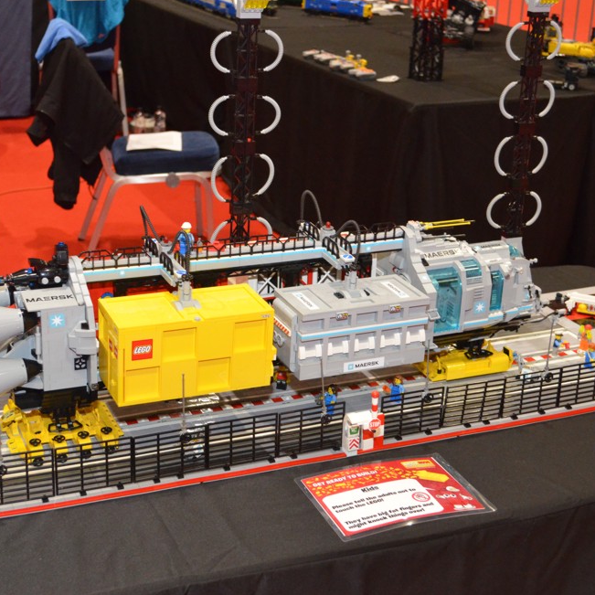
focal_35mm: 57
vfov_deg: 30.2
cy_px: 300
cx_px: 260
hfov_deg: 30.2
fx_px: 1102
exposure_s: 1/60
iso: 3200
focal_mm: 29
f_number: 4.5
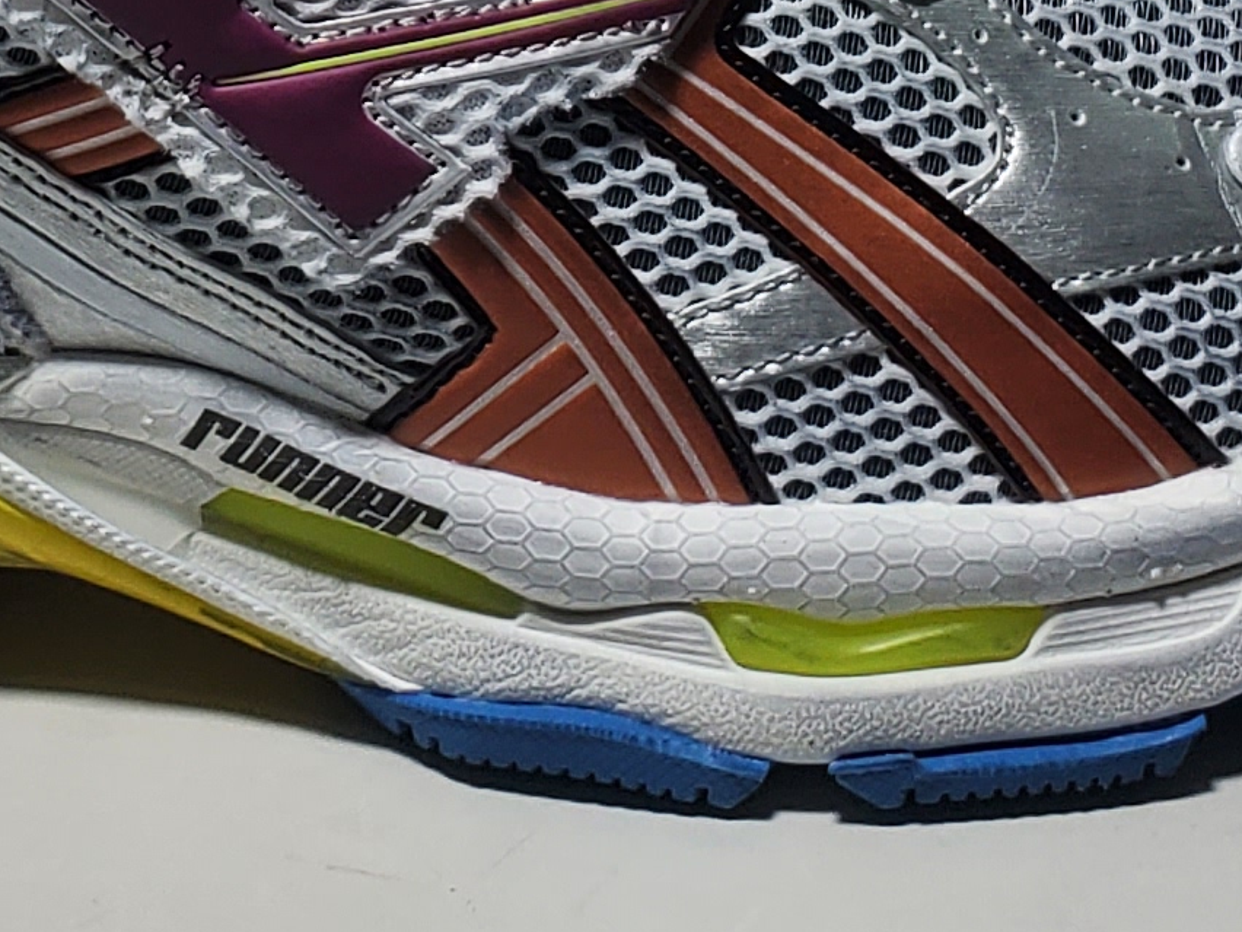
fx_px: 4413
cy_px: -1008
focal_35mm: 123
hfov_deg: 16.0
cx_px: 338
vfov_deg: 10.9
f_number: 2.4
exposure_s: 1/209
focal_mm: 4.3
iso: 50
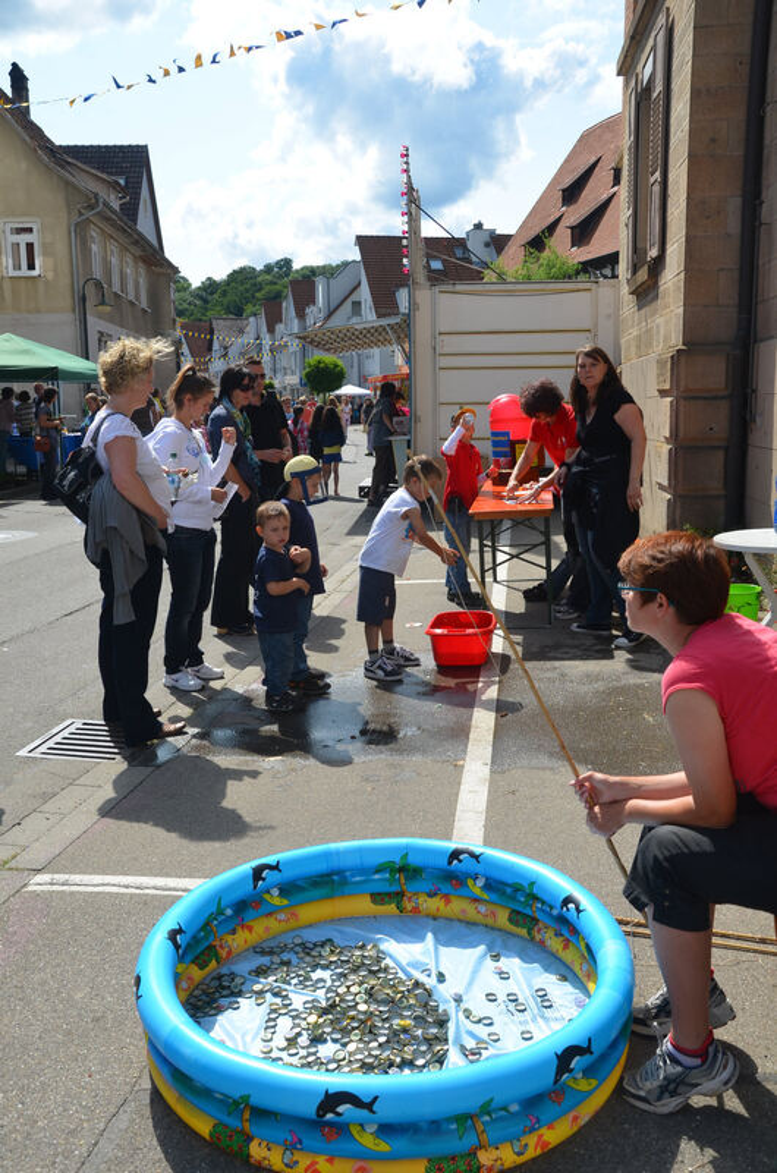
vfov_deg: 57.3
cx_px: 388
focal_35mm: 33
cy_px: 586
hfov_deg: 39.8
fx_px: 1073
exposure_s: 1/250
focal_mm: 22
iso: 100
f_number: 8
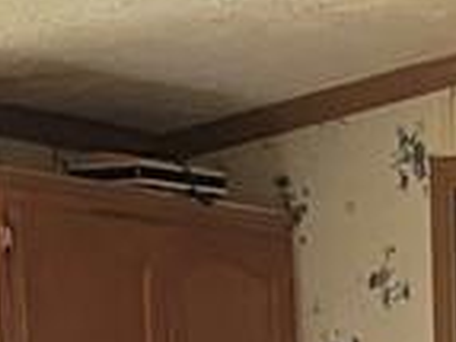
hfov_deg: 10.3
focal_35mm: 186
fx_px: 2448
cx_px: 702
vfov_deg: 6.9
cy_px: 1147
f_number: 1.6
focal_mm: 4.2
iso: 500
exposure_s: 1/60
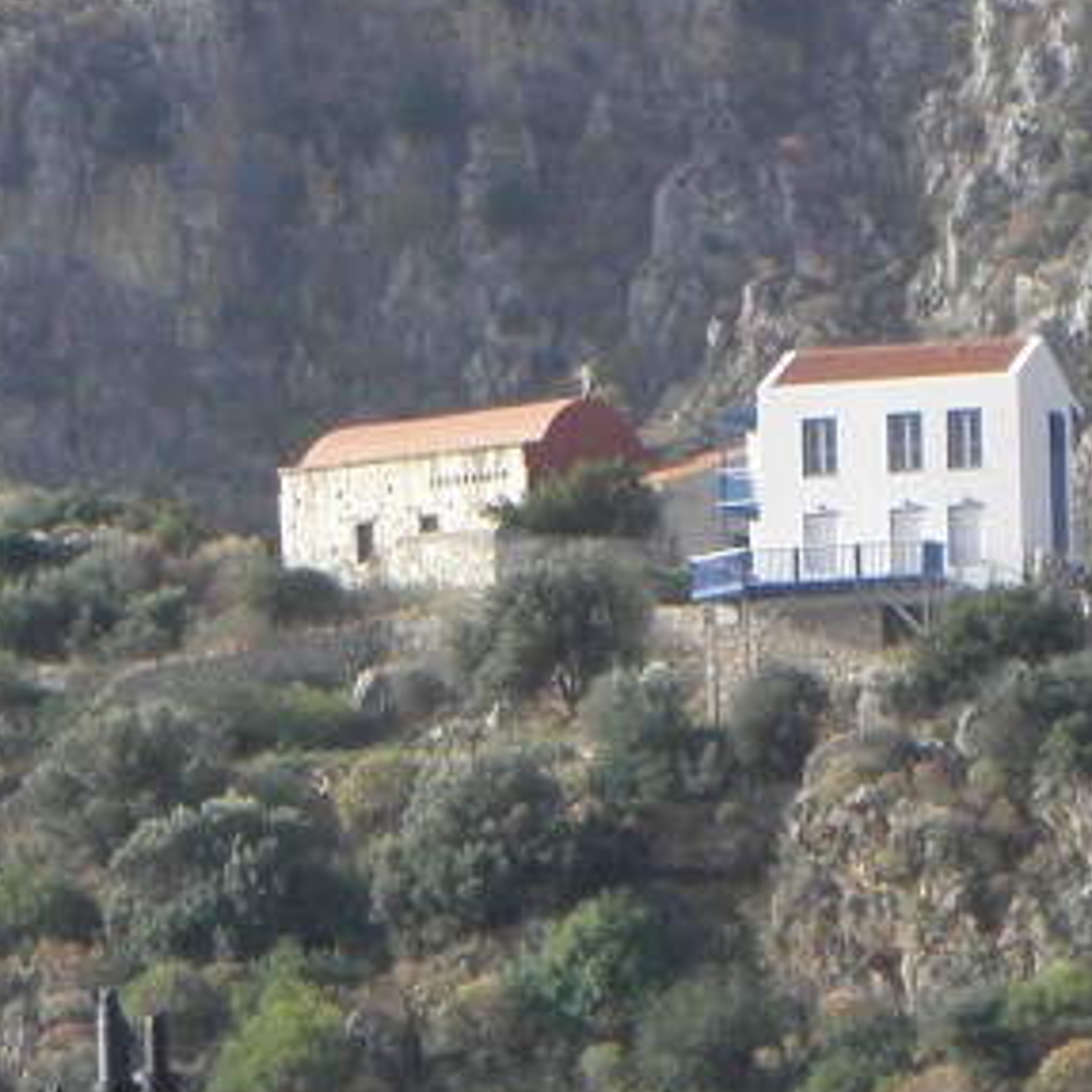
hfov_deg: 3.6
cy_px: 1092
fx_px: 17381
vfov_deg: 3.6
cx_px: -757
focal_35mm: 487
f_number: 5
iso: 64
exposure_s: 1/160
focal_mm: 19.73
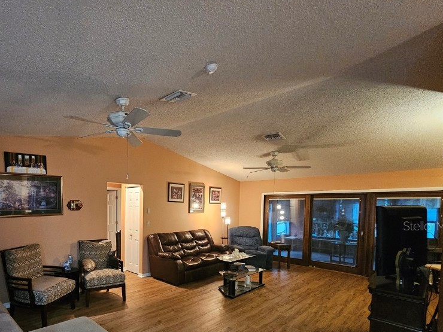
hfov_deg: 85.1
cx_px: 153
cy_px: 226
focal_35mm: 18
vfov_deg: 69.2
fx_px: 230
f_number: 2.2
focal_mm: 2.2
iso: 640
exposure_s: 1/24
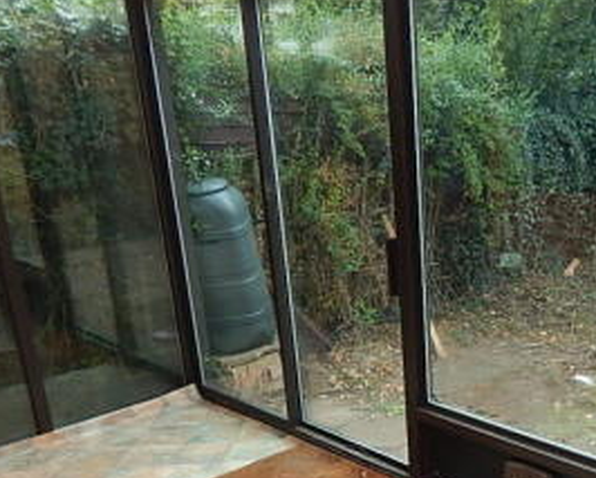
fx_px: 829
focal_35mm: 47
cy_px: 407
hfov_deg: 36.6
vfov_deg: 31.0
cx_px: 555
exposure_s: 1/200
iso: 125
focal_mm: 4
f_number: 3
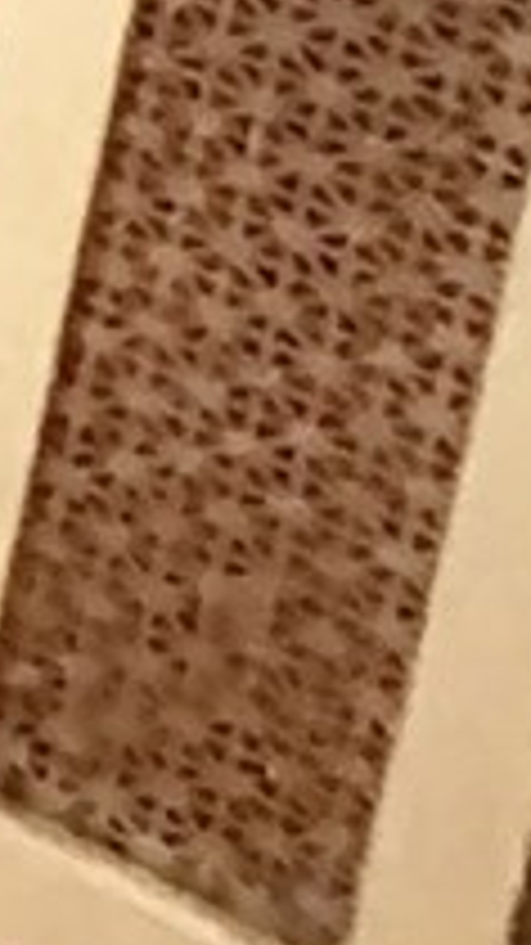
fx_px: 3457
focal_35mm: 138
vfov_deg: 10.1
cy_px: -2088
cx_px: -3074
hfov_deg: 4.6
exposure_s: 1/40
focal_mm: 1.57
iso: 1000
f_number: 1.8
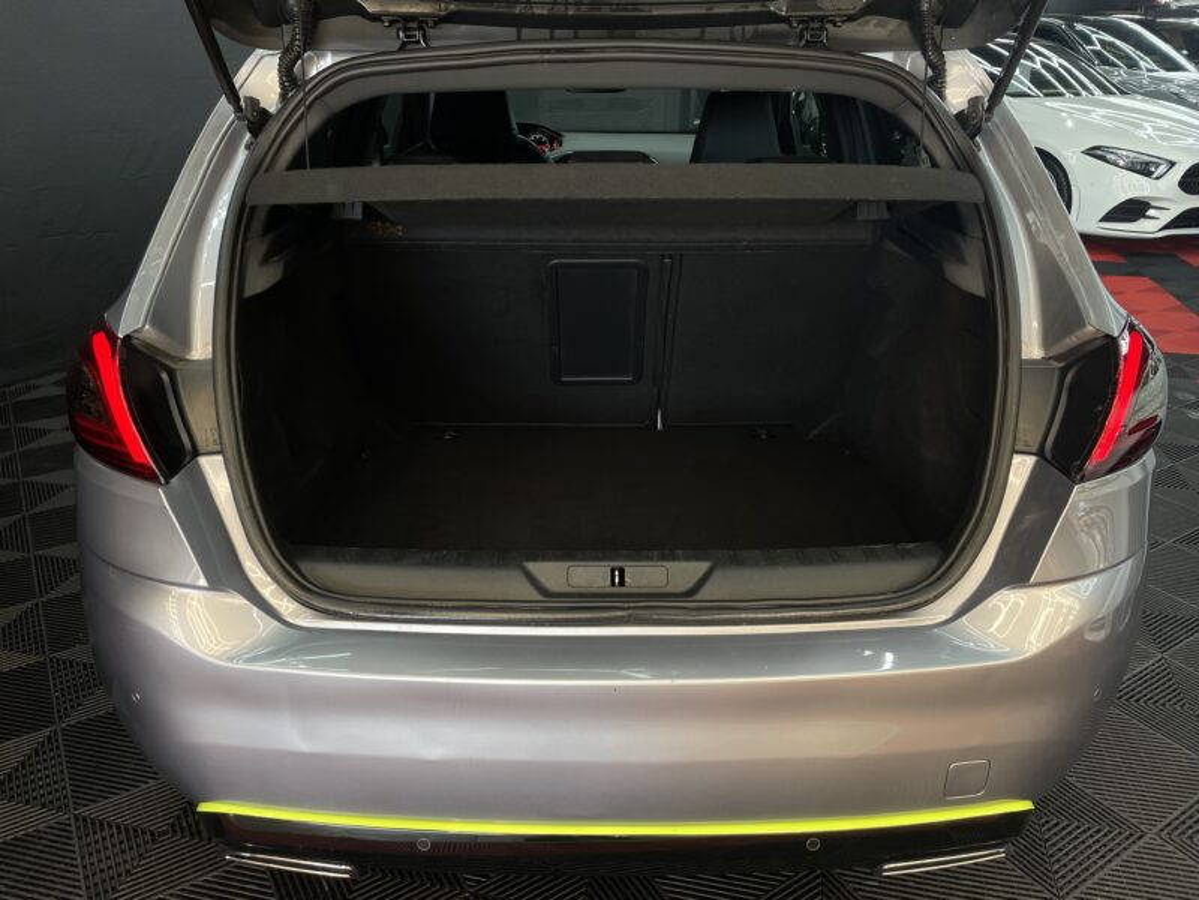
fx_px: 901
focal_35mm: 26
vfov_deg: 53.1
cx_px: 600
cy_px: 450
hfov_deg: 67.3
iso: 40
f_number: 1.6
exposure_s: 1/100
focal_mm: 4.2
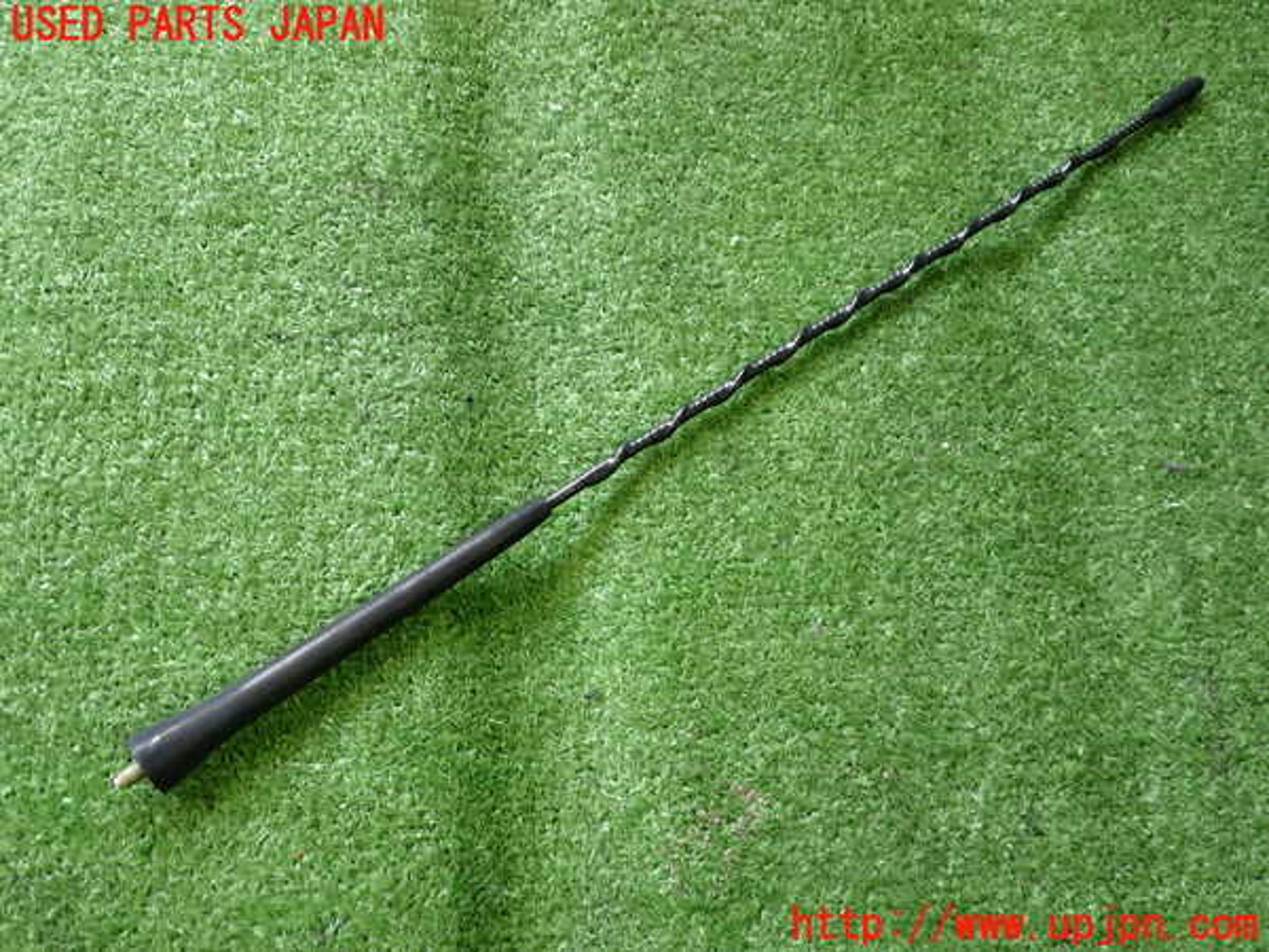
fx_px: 1100
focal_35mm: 30
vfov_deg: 46.8
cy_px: 476
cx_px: 634
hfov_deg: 60.0
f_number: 2.3
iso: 250
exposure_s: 1/30
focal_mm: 5.4
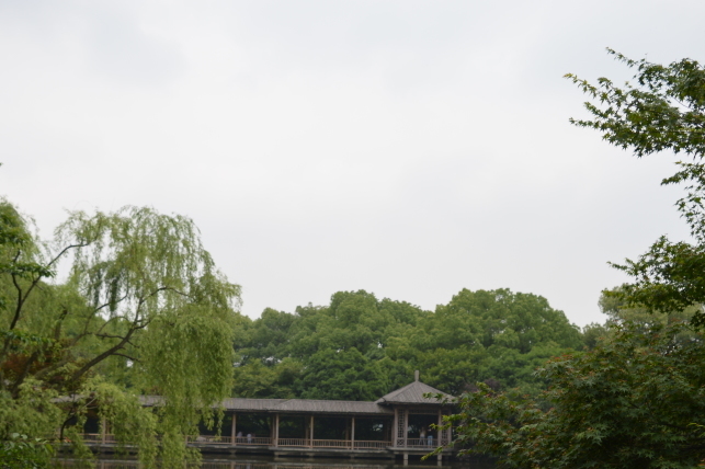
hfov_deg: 45.2
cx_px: 281
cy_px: 354
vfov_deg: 30.6
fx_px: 842
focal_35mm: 43
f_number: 4
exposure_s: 1/640
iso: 100
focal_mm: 18
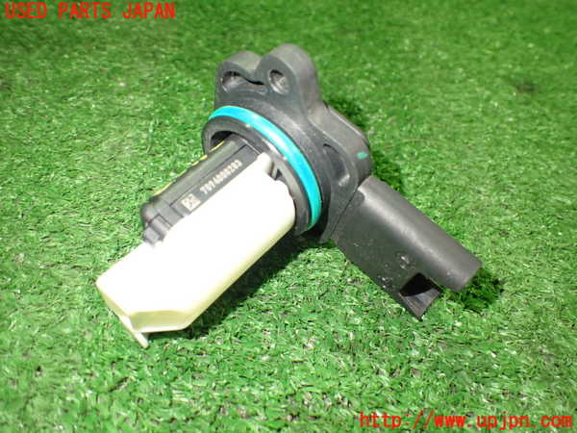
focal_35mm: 30
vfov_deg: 46.8
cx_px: 288
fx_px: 500
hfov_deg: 60.0
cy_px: 216
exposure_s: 1/60
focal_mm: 5.4
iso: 800
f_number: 2.3
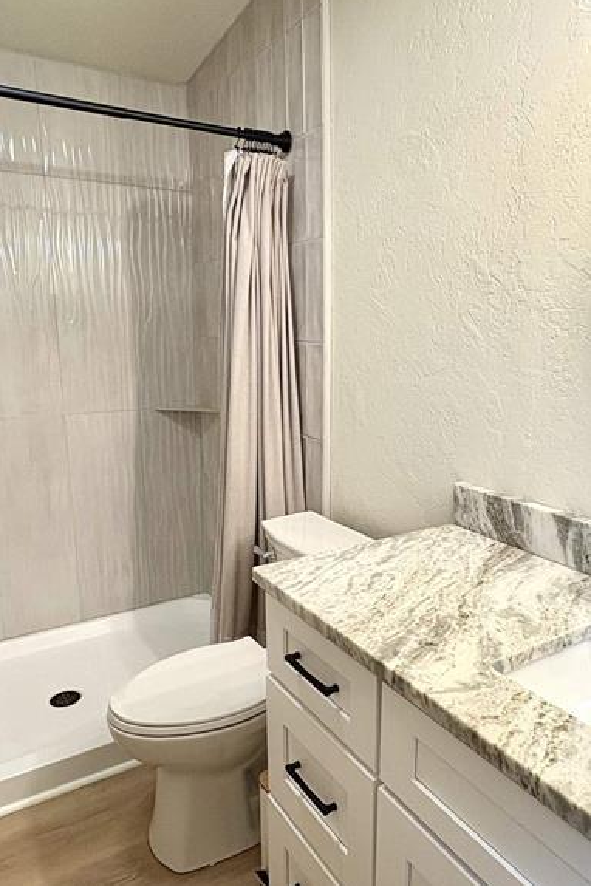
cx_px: 320
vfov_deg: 69.4
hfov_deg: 49.5
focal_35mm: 26
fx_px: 640
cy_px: 461
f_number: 2.2
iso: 160
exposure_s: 1/60
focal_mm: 2.22
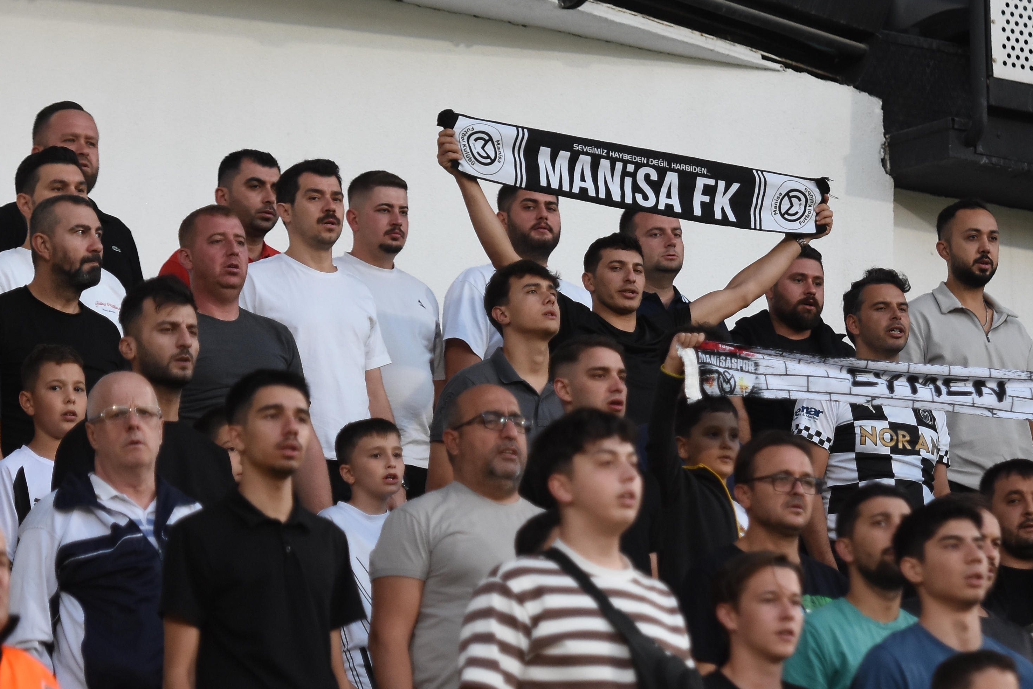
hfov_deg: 7.4
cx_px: 491
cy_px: 309
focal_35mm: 279
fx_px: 8008
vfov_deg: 4.9
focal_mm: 122
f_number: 2.8
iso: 1000
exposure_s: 1/1000
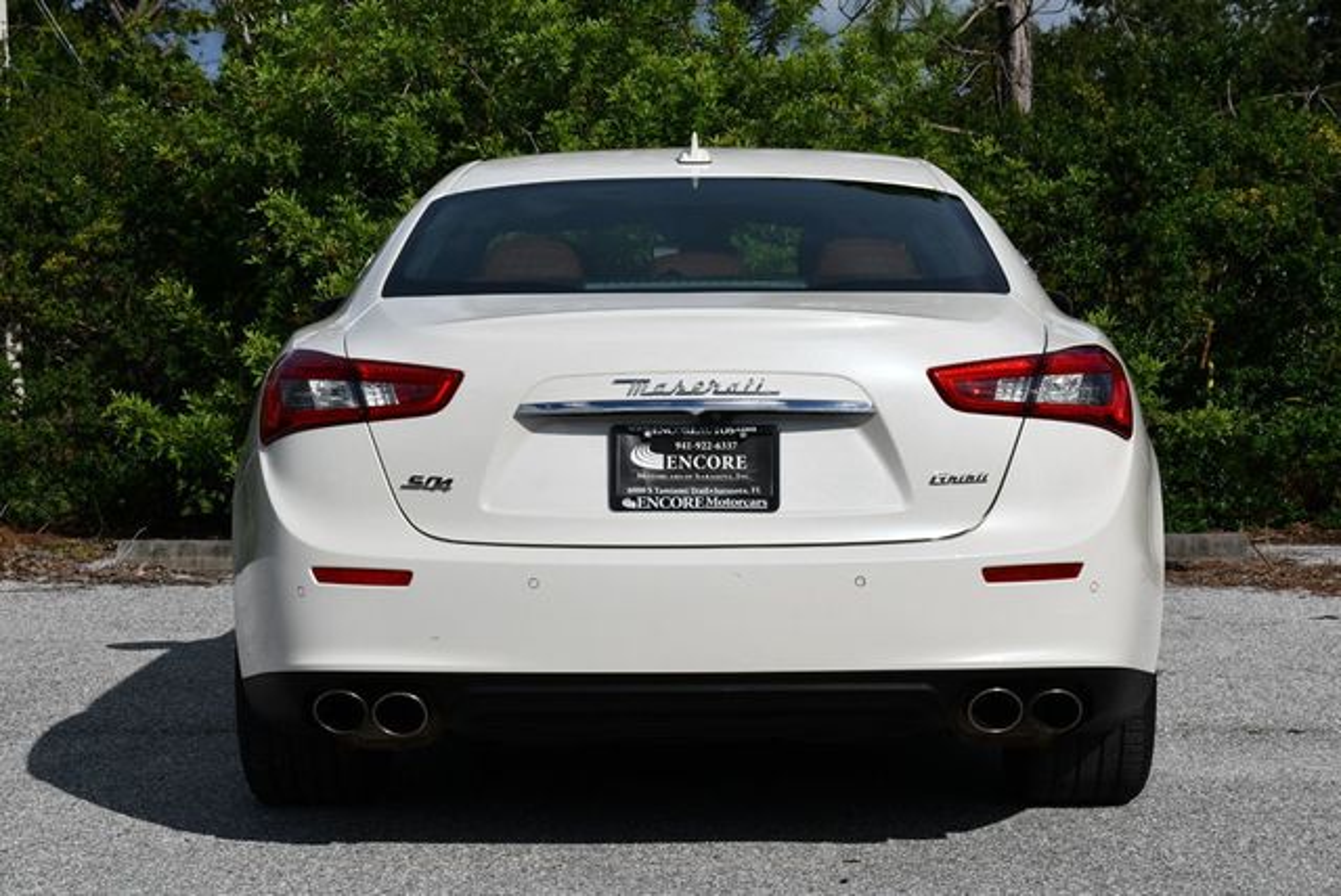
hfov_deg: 25.3
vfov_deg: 17.1
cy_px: 448
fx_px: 2983
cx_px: 670
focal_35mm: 80
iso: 100
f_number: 11
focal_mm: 40
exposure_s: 1/500
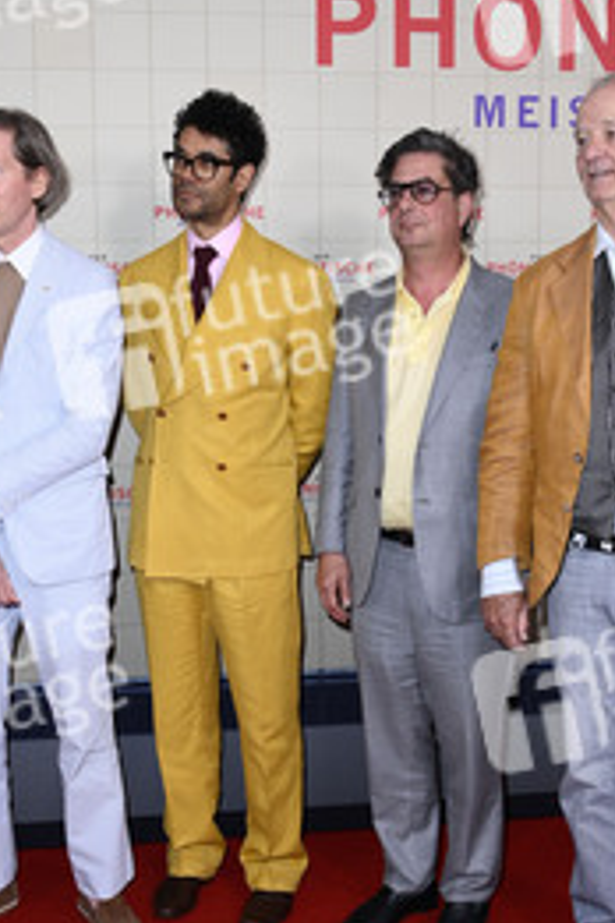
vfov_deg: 40.3
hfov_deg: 27.5
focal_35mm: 49
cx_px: 332
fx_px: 1256
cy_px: 513
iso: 800
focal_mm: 32
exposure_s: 1/250
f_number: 5.6
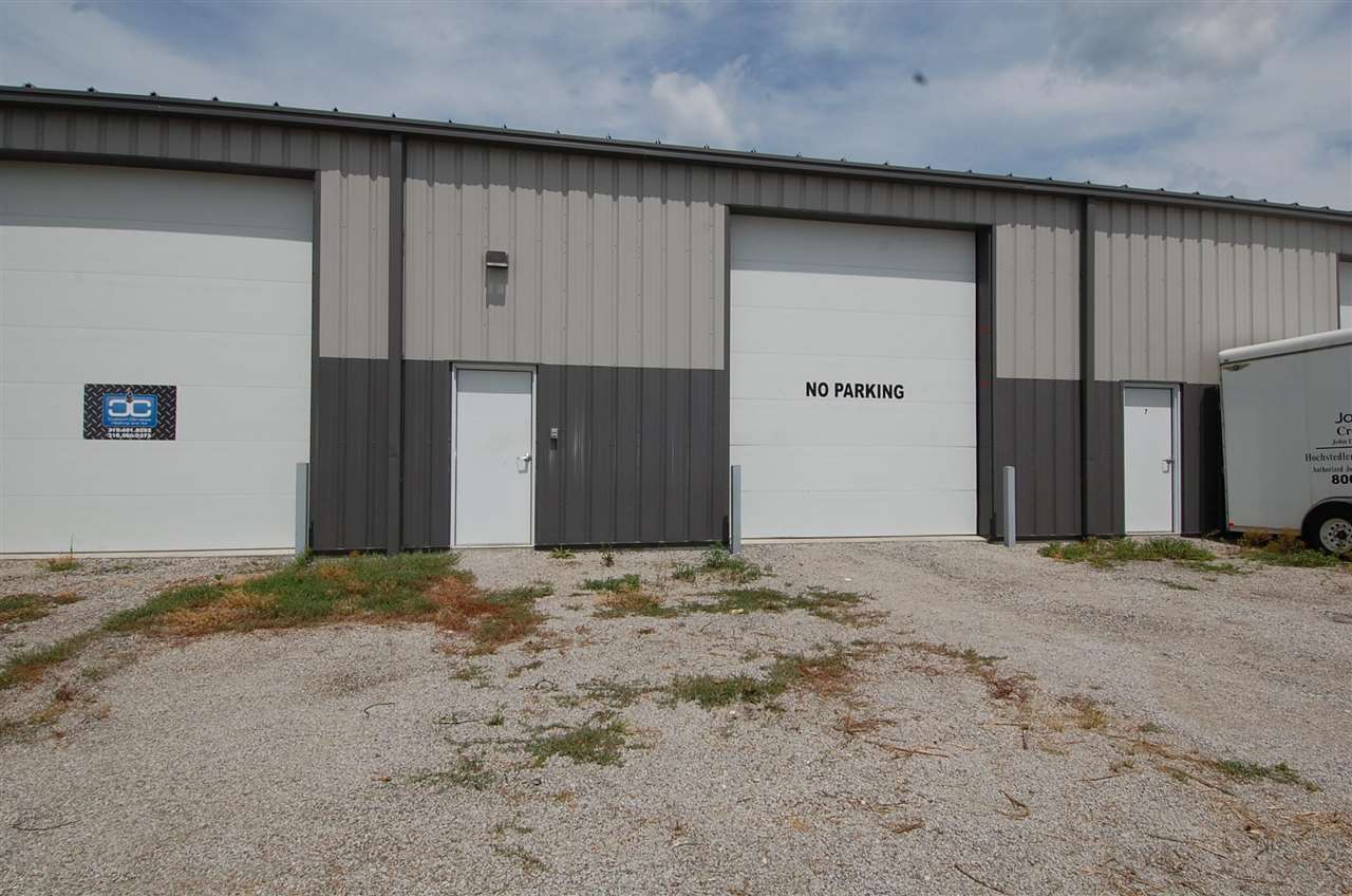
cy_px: 448
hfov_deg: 53.2
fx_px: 1349
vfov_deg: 36.7
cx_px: 676
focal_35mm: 36
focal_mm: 24
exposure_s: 1/500
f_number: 13
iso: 200
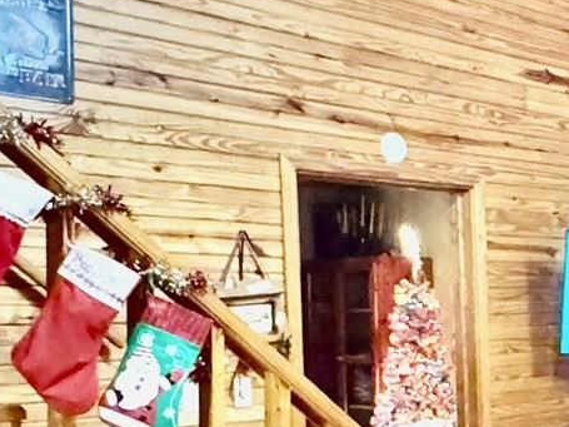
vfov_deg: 23.0
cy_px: 323
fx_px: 1035
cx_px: 729
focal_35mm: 63
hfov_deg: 26.4
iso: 1250
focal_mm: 2.22
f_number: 2.2
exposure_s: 1/40
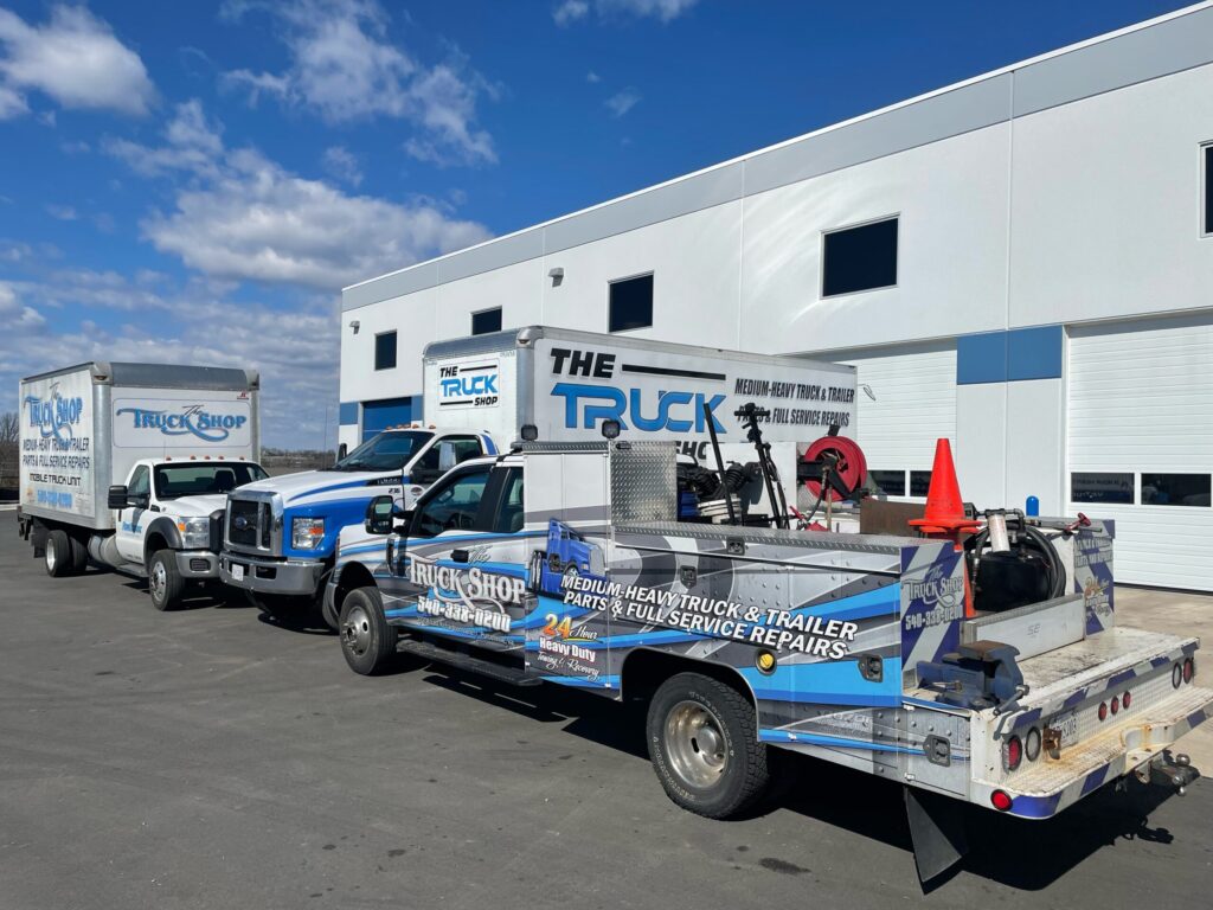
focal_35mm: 26
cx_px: 606
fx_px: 911
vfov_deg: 53.1
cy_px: 455
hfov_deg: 67.3
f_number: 1.6
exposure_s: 1/7813
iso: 32
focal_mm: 4.2
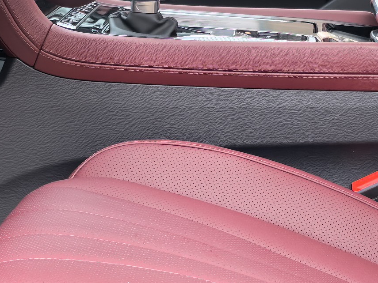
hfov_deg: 17.1
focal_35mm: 115
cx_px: 187
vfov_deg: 12.7
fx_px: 1256
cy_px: -22
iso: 50
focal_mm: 6.98
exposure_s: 1/147
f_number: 1.4
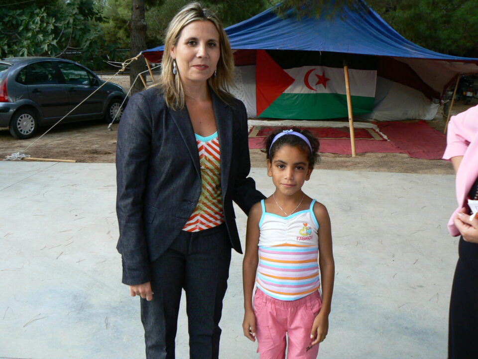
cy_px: 180
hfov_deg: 51.4
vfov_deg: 39.7
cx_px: 239
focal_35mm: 36
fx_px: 497
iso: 100
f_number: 3.6
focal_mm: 6
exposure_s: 1/50
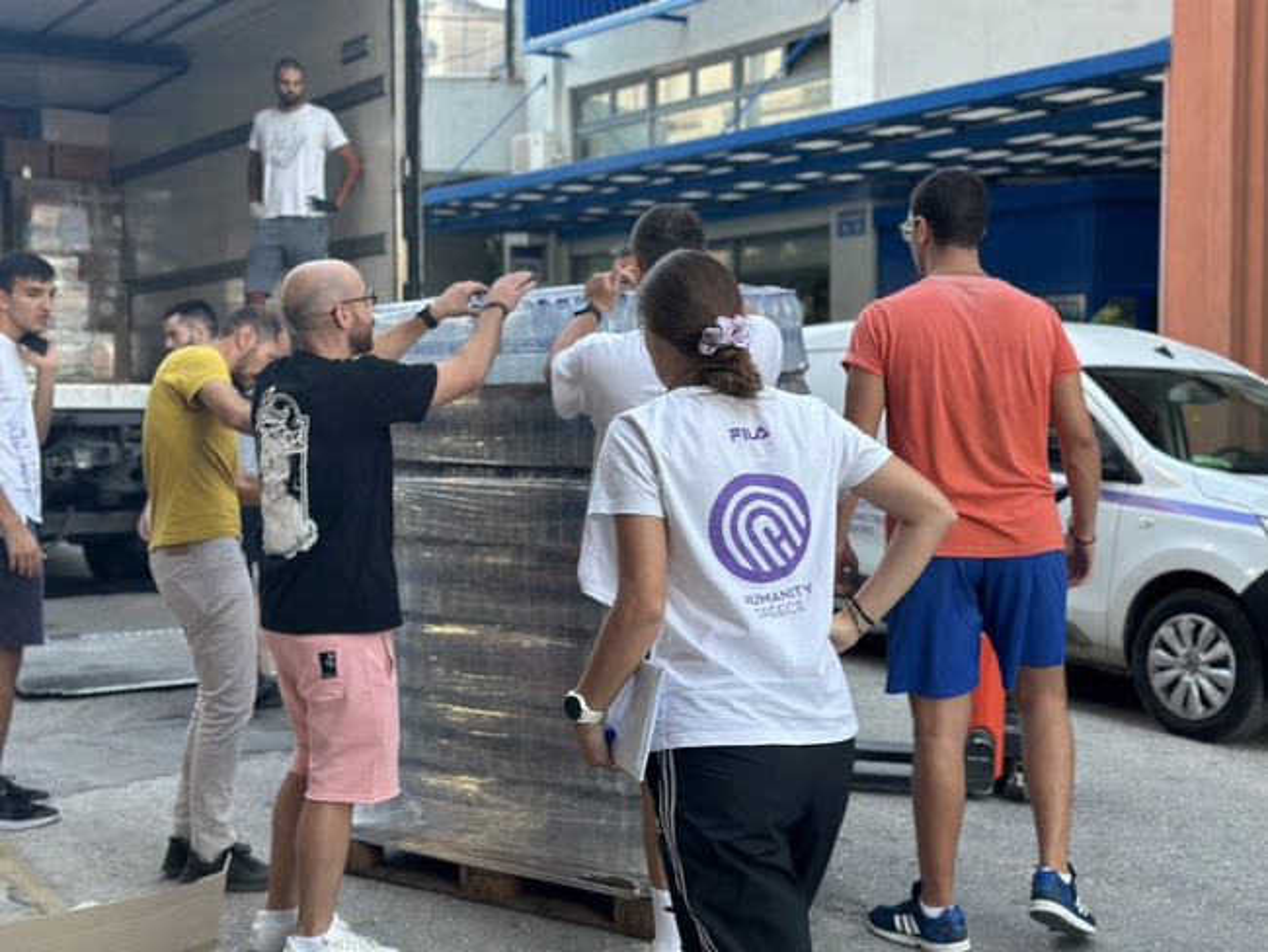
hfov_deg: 39.6
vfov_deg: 30.3
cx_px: 634
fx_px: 1759
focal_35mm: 48
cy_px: 476
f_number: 1.78
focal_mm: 6.86
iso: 125
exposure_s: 1/100
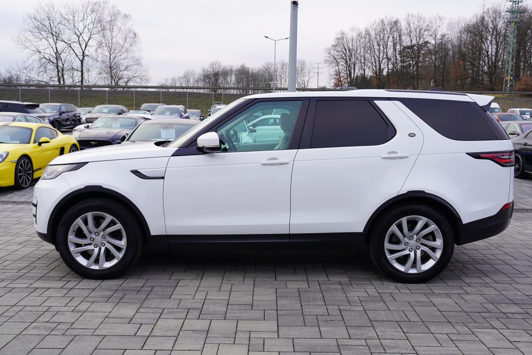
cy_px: 178
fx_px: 473
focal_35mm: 32
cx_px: 266
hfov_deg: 58.7
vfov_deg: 41.1
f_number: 4.5
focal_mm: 32
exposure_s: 1/80
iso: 100
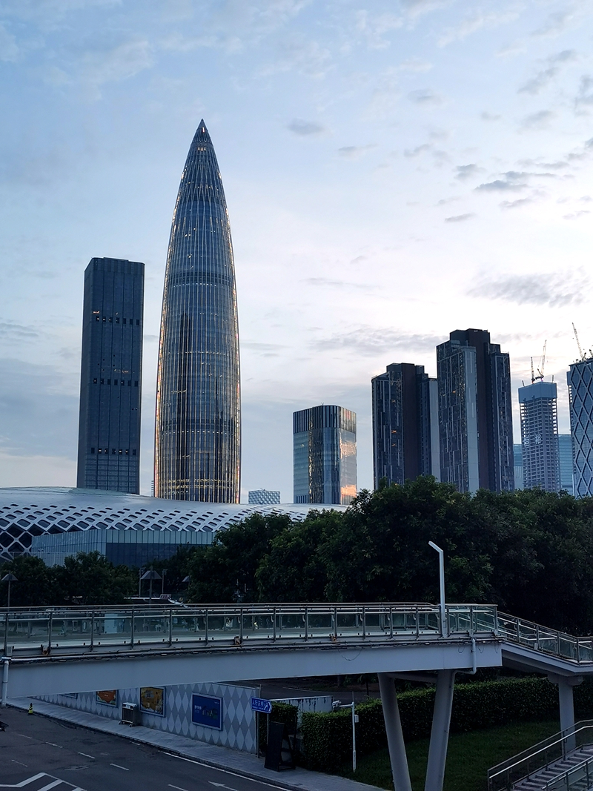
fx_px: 1005
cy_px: 396
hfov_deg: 32.9
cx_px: 296
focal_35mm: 44
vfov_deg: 43.0
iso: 50
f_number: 1.8
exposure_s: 1/150
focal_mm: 5.58
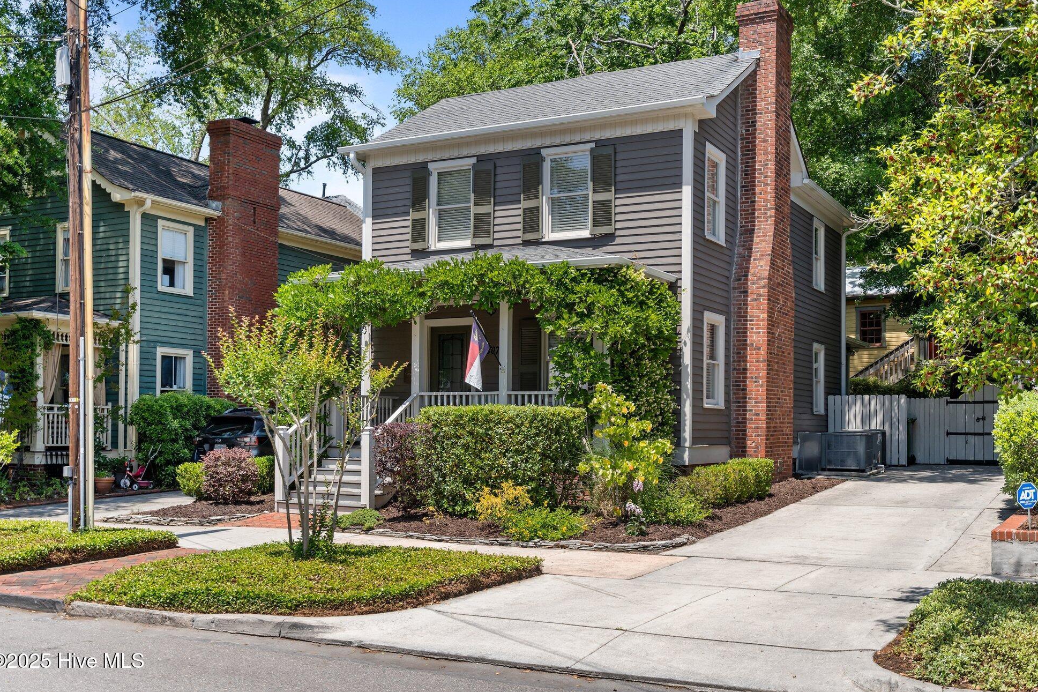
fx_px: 1067
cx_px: 537
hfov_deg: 51.9
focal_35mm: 37
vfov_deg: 35.9
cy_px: 328
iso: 250
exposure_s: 1/1250
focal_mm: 35
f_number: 4
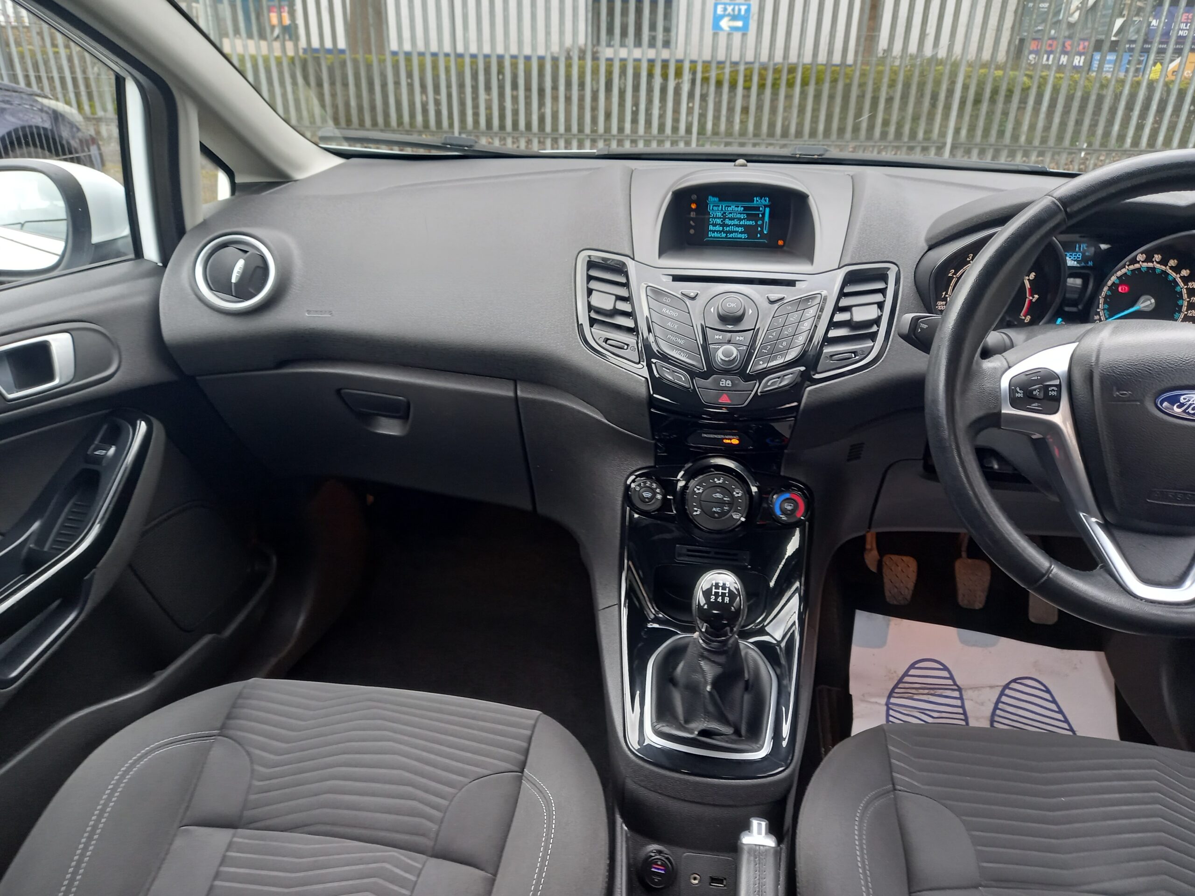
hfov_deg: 69.4
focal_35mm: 25
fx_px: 863
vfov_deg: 54.9
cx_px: 598
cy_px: 448
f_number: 2
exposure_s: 1/60
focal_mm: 4.6
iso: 200
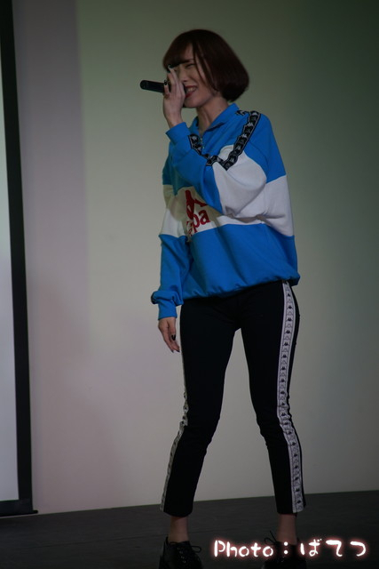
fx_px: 4735
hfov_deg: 4.6
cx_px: 190
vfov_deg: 6.9
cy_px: 284
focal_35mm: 300
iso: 400
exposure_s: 1/100
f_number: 5.6
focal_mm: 300
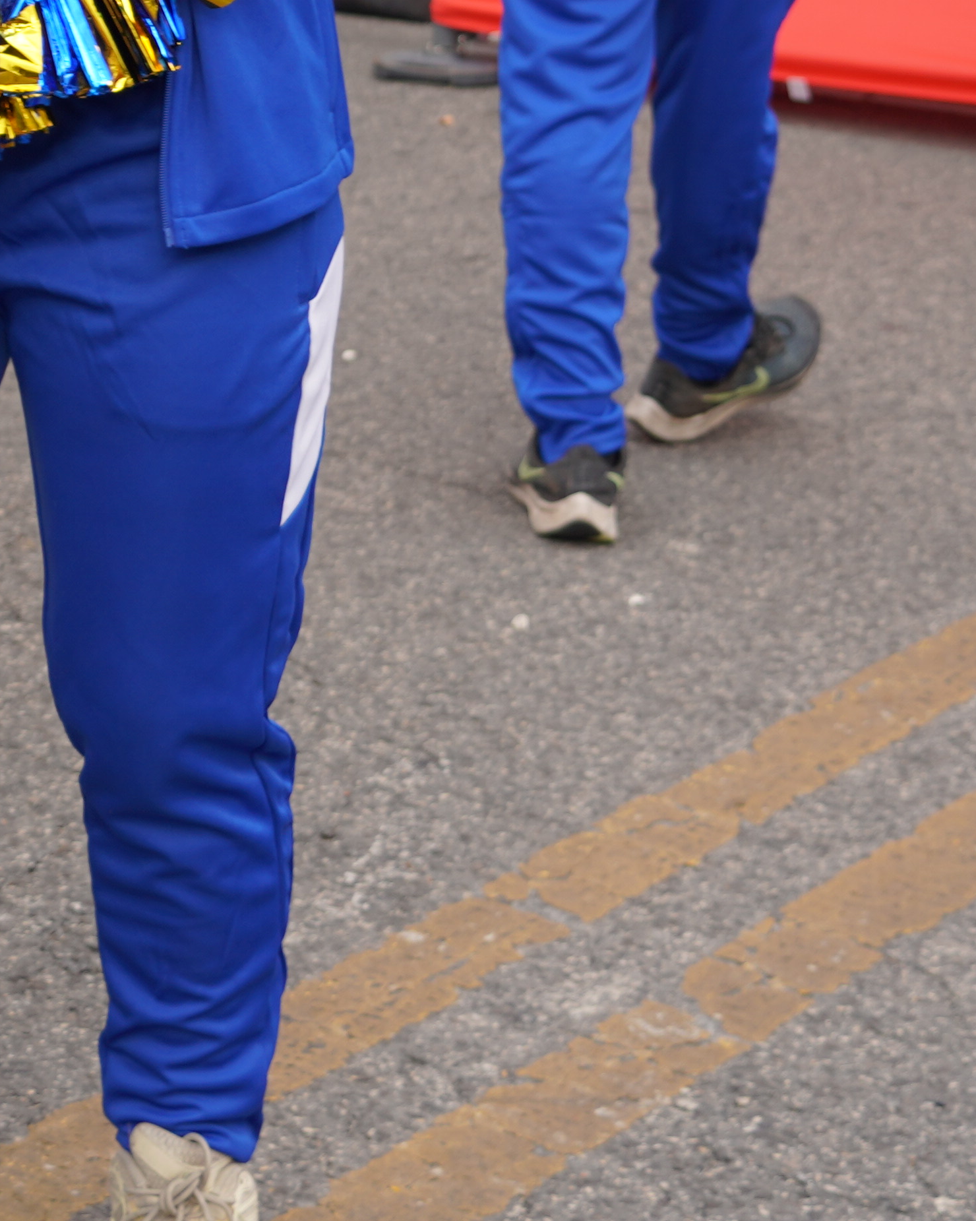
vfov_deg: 15.6
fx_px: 4370
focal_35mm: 121
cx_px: -996
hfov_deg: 11.4
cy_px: -3
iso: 100
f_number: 4
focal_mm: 30
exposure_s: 1/160
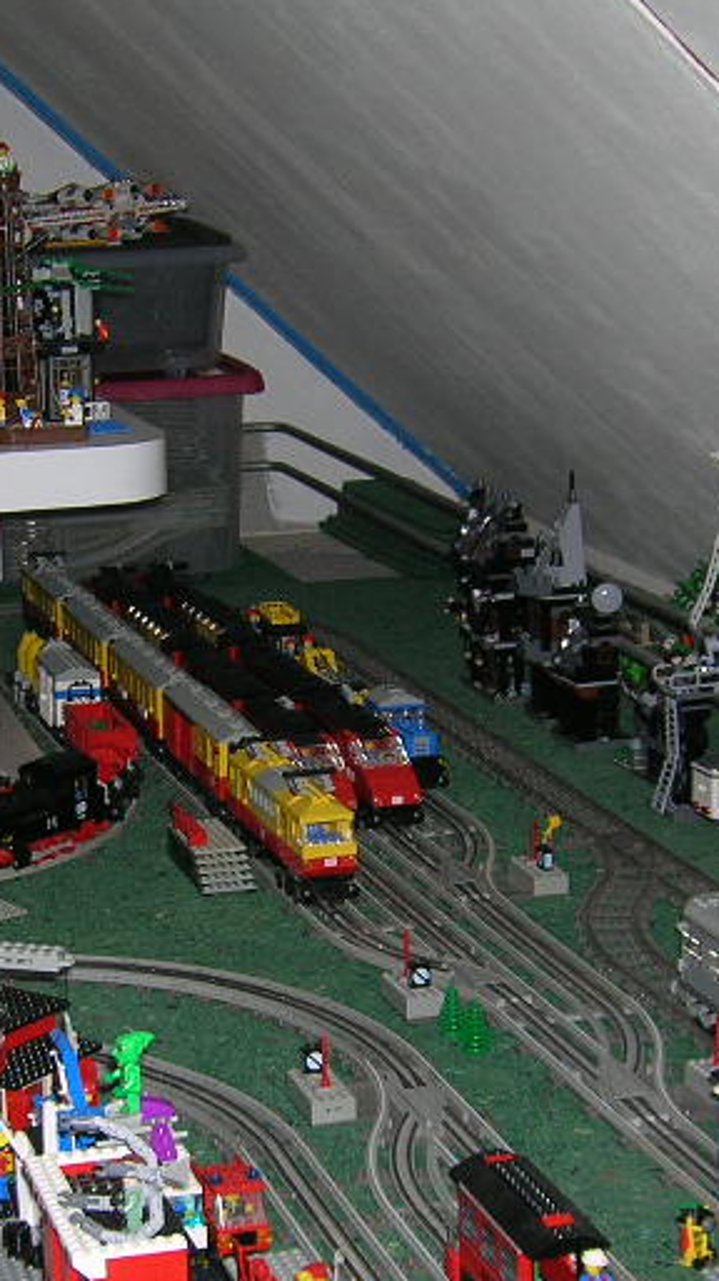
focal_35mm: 74
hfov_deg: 16.3
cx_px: 295
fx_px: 2512
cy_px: 749
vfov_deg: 28.6
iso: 61
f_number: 2.9
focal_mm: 5.7
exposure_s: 1/60.1
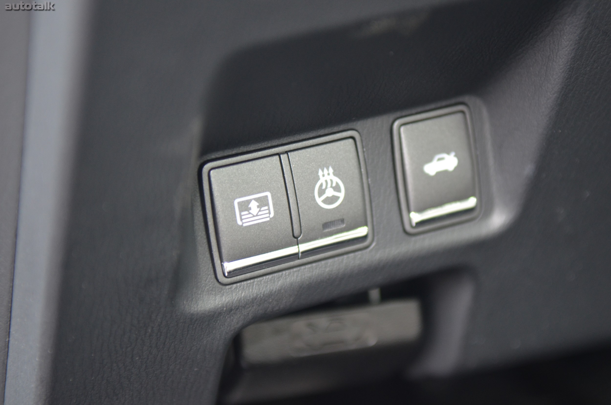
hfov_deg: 24.7
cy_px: 202
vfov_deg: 16.5
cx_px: 306
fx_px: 1397
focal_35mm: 82
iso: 800
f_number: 2.8
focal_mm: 55
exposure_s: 1/60
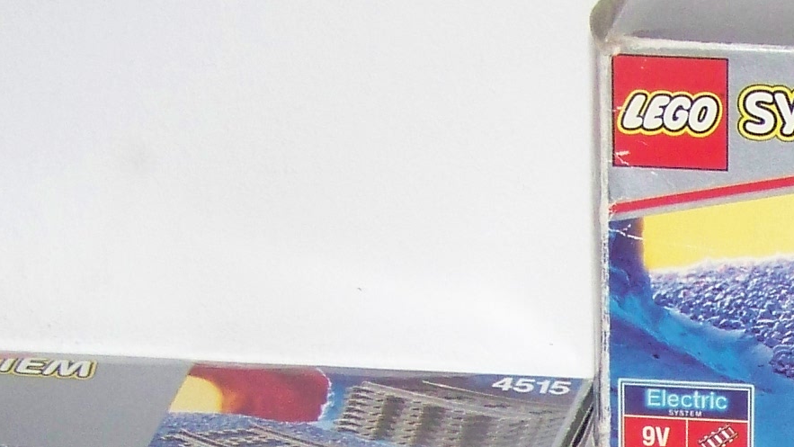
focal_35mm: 144
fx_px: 3032
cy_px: 705
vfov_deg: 8.2
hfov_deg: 14.4
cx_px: 999
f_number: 2.8
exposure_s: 1/30
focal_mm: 6.3
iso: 200
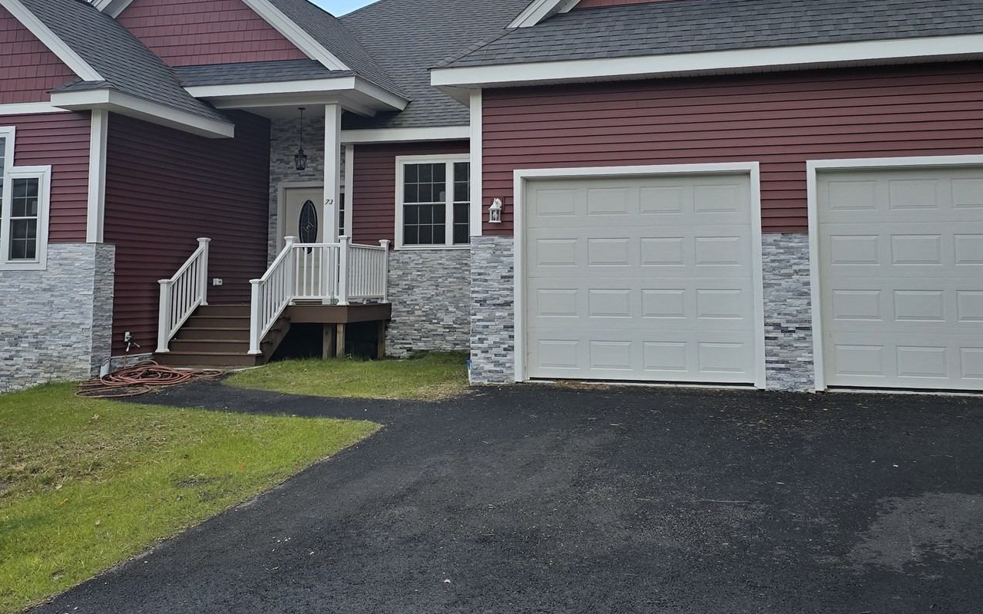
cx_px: 468
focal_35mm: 39
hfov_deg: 50.4
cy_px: 167
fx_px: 1045
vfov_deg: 32.3
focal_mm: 6.3
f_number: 1.7
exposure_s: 1/1016
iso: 12
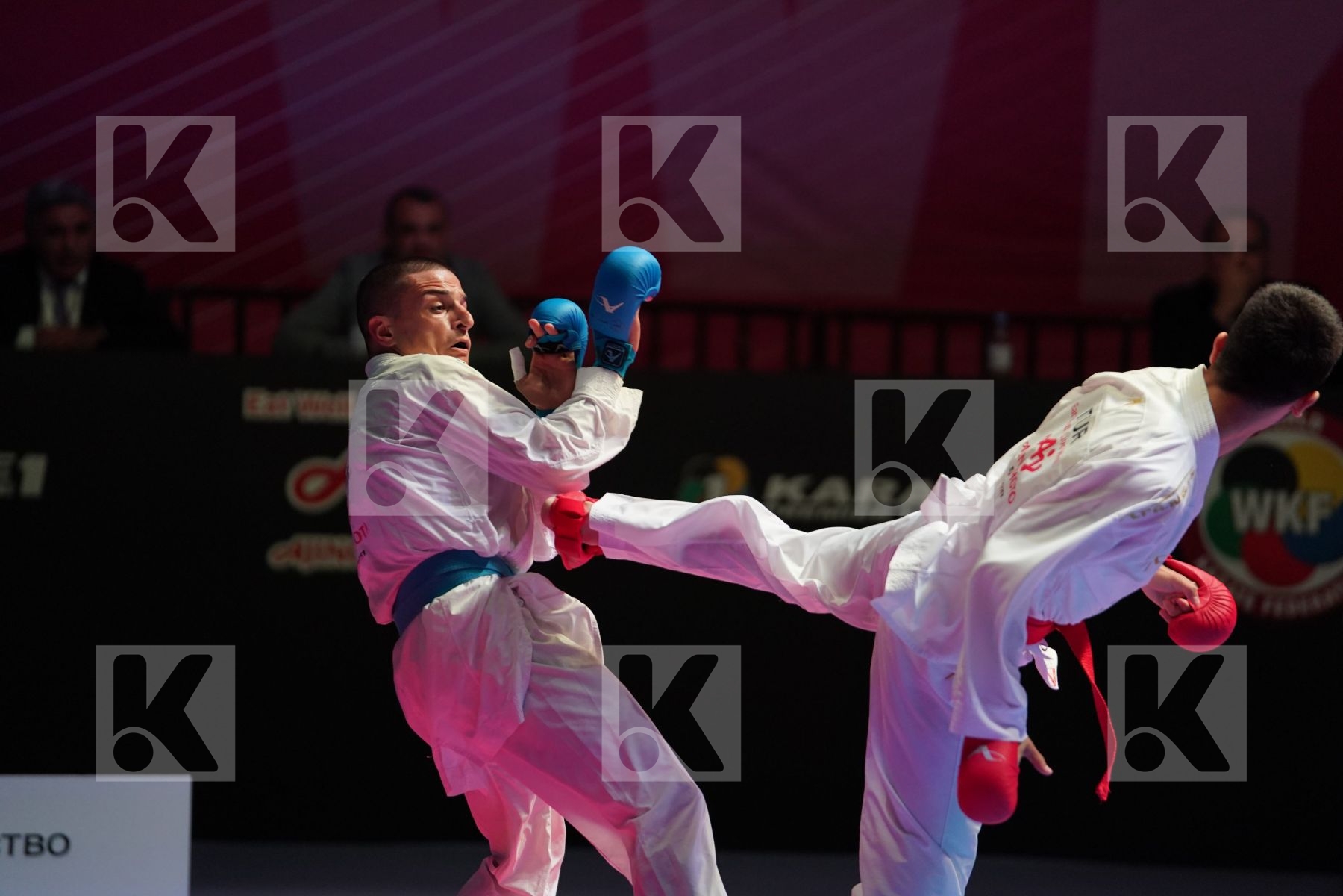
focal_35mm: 200
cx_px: 672
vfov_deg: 6.9
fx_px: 7461
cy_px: 448
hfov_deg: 10.3
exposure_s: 1/1000
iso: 2000
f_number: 2.8
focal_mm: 200
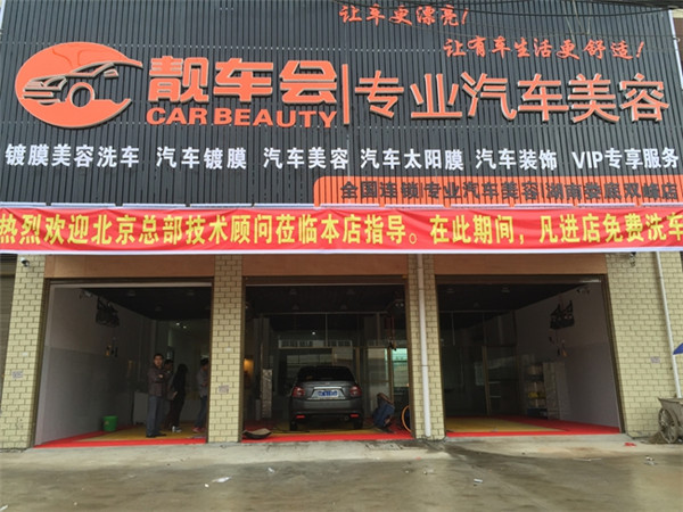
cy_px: 256
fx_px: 572
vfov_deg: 48.2
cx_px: 342
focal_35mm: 29
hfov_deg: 61.7
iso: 40
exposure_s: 1/60
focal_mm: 4.15
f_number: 2.2
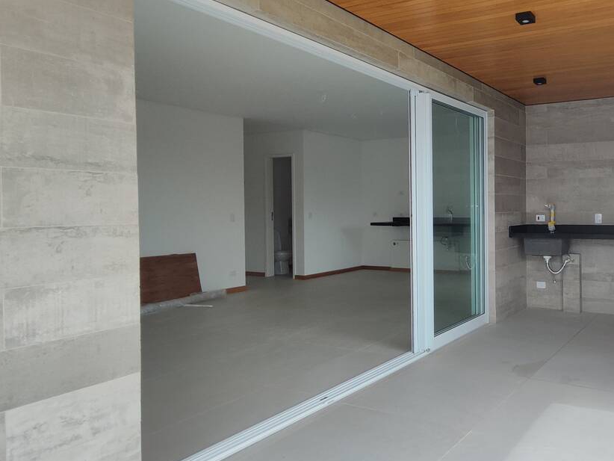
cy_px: 199
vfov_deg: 49.6
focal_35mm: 28
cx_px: 495
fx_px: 497
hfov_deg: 58.4
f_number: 2.2
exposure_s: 1/552
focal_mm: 1.65
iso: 50
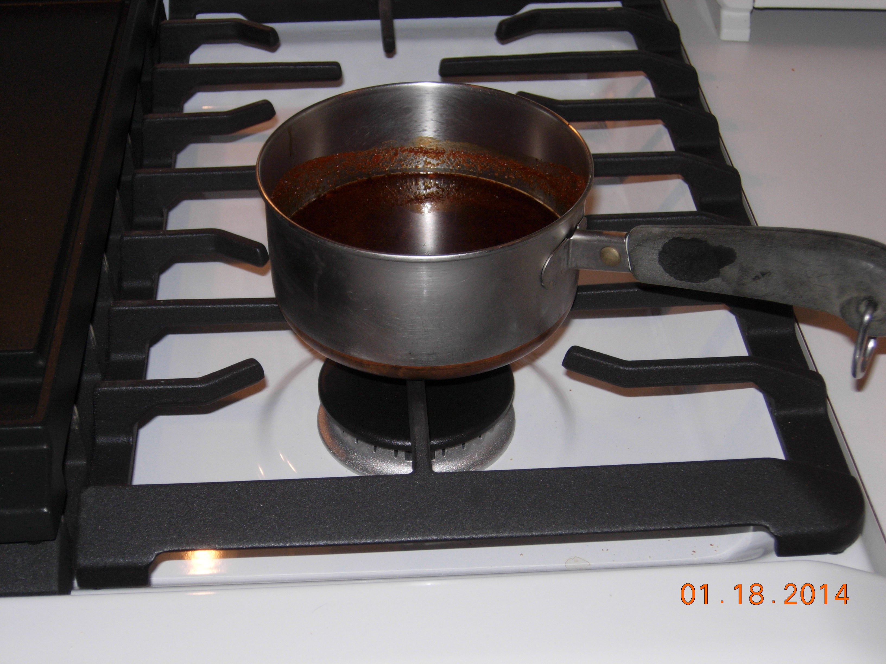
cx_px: 443
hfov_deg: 31.2
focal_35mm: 62
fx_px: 1587
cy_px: 332
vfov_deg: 23.7
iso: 50
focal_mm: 12.9
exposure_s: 1/45.2
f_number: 3.5
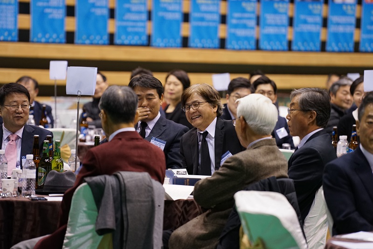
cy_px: 124
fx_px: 2072
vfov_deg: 6.9
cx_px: 186
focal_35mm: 200
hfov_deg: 10.3
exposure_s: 1/250
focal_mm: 200
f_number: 4
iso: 1600
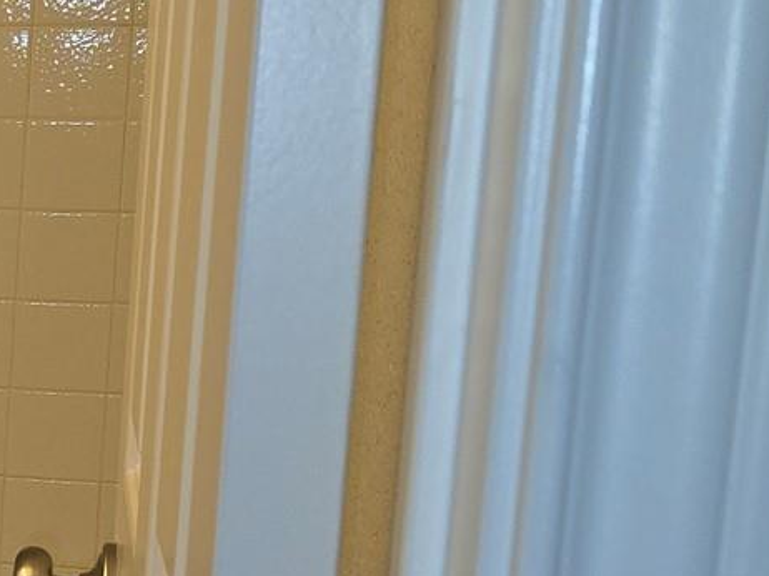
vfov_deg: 14.5
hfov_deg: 15.2
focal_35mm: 102
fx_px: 2265
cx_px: -809
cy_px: 398
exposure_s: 1/60
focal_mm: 6.3
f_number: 1.7
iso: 50
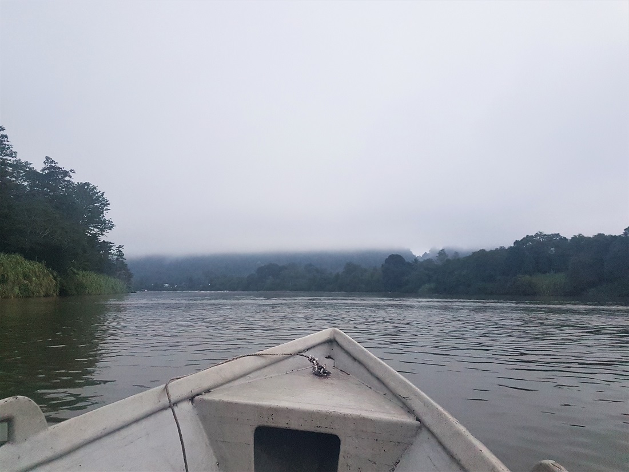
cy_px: 236
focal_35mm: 26
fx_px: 472
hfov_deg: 67.3
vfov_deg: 53.1
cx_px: 314
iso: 200
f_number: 1.7
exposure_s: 1/50
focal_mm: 4.2
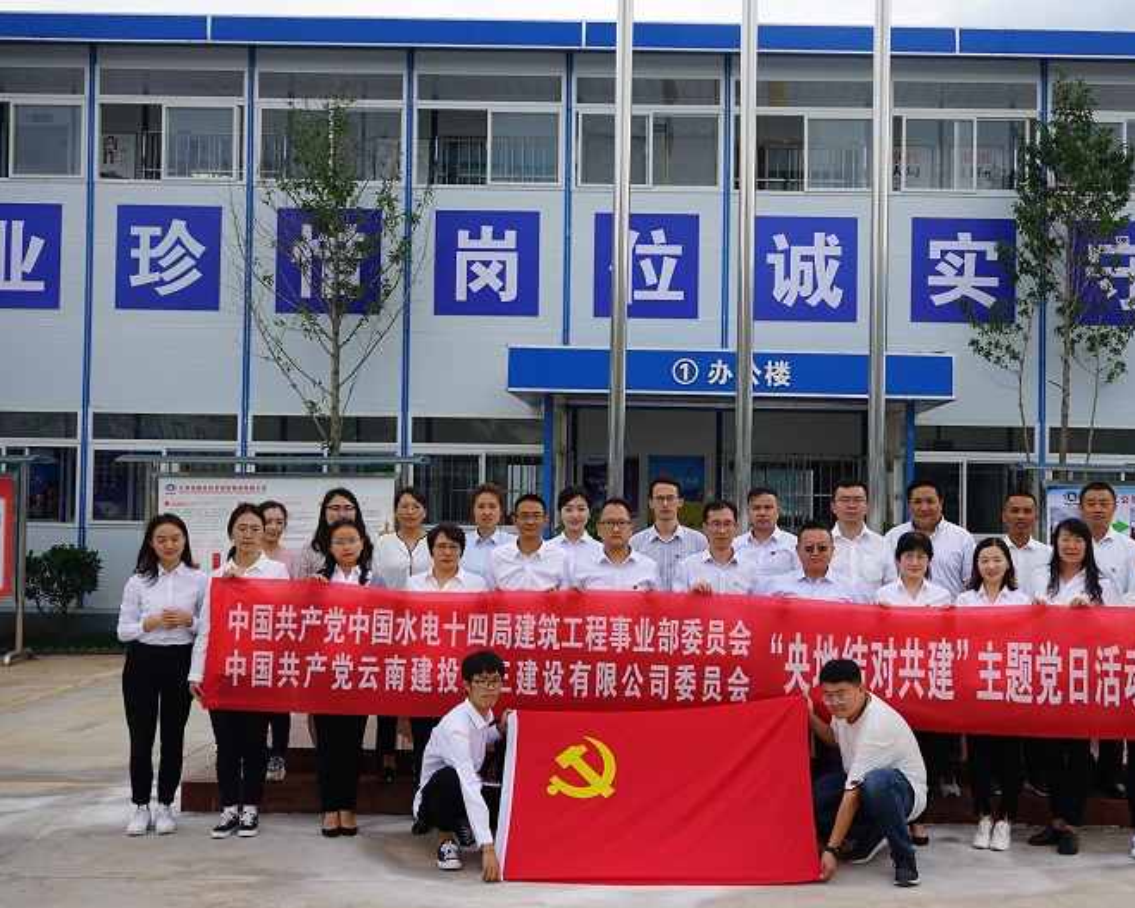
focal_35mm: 41
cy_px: 457
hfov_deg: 44.5
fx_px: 1377
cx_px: 687
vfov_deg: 36.5
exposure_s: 1/80
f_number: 7.1
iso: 100
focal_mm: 36
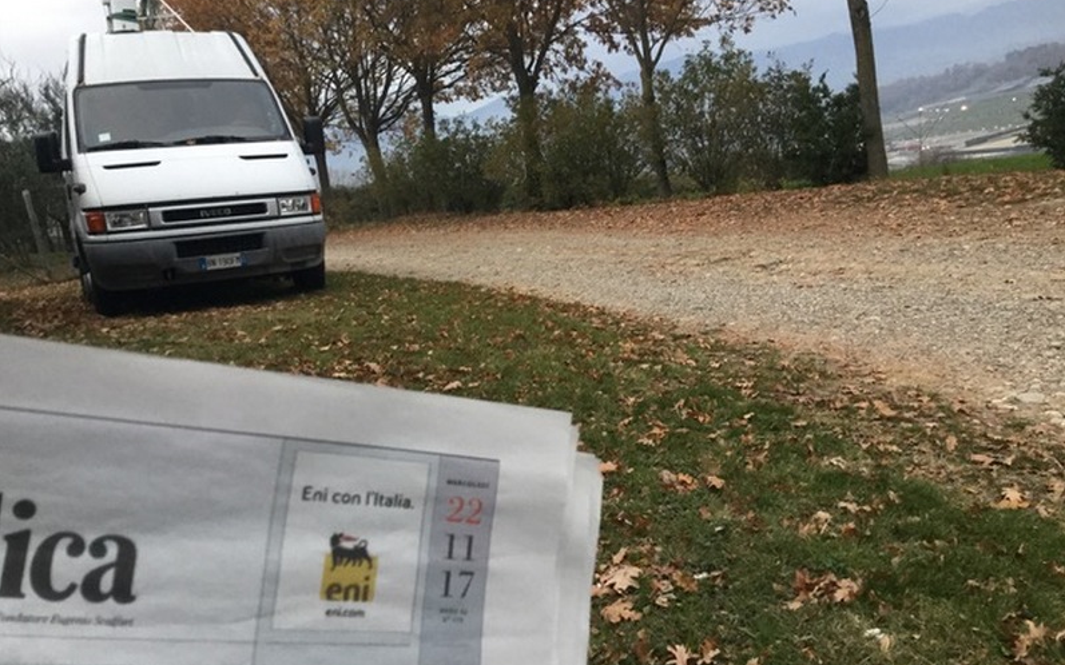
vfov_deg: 38.3
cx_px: 533
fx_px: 958
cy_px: 338
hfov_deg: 58.1
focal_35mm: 33
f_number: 2.4
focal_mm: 3.3
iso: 100
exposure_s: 1/33
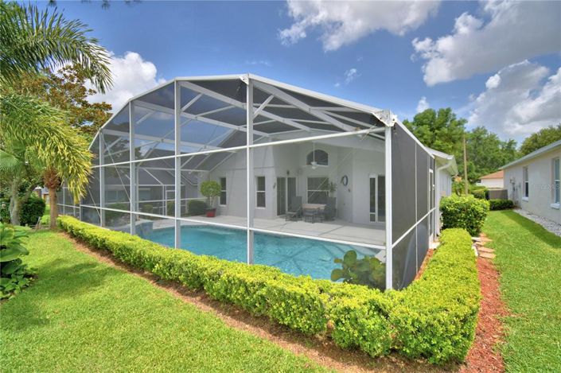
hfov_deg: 100.4
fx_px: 234
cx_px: 280
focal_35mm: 15
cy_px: 186
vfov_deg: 77.2
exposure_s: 1/800
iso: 100
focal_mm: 10
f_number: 4.5
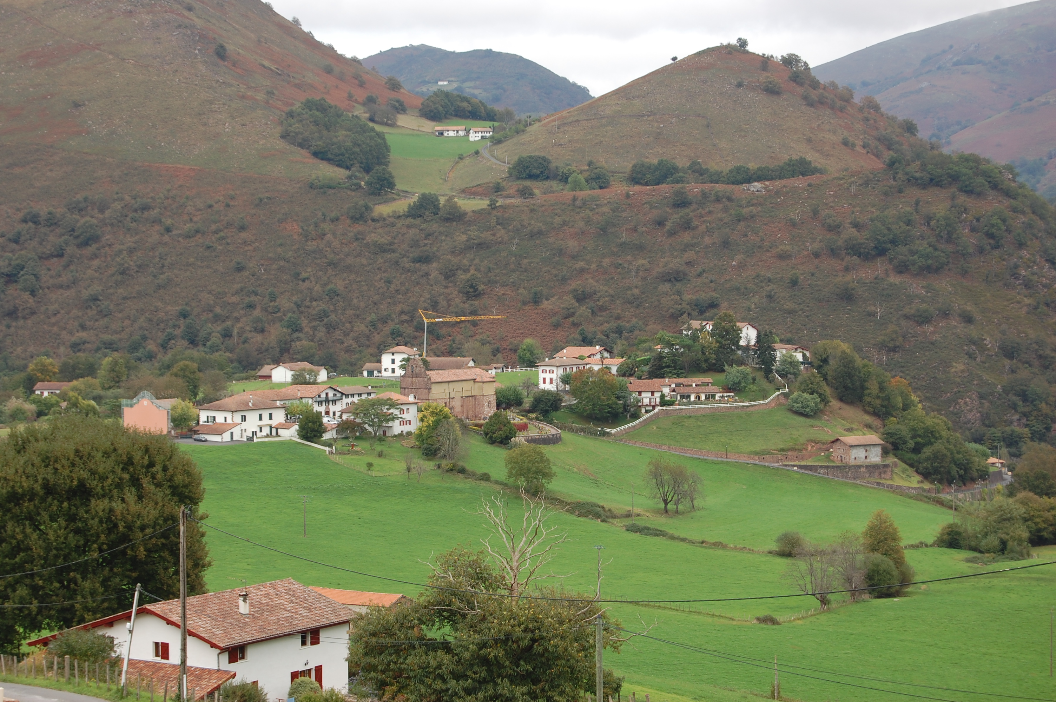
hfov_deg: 24.6
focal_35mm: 82
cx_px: 528
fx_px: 2418
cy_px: 351
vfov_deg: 16.5
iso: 200
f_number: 8
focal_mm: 55
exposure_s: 1/125
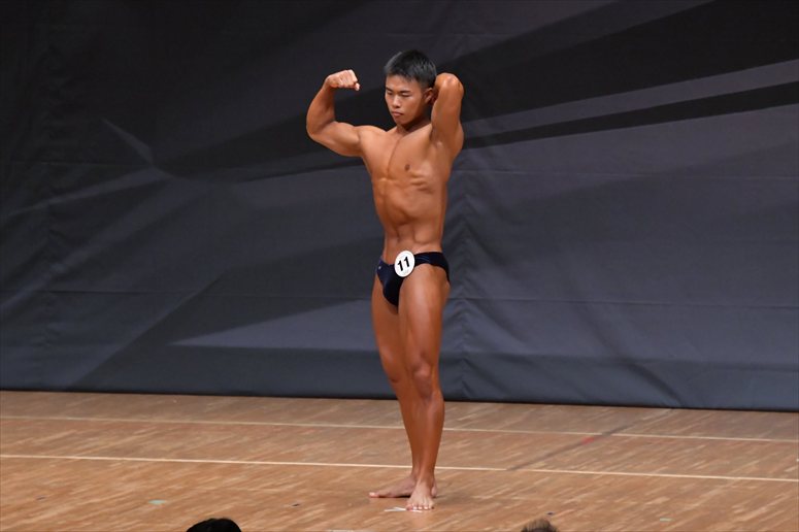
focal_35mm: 285
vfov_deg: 4.8
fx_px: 6322
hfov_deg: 7.2
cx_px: 400
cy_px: 266
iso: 6400
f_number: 5.6
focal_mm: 190
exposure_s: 1/400
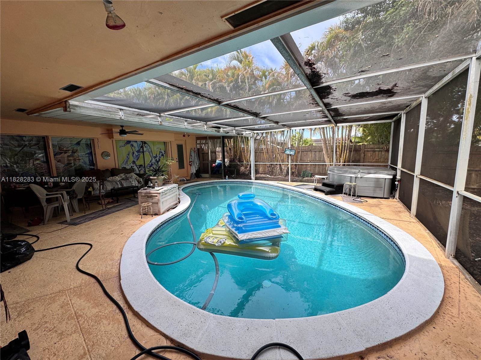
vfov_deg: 85.7
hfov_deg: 102.1
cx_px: 240
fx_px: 195
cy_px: 180
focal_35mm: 14
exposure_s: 1/397
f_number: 2.2
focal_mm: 2.22
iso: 40
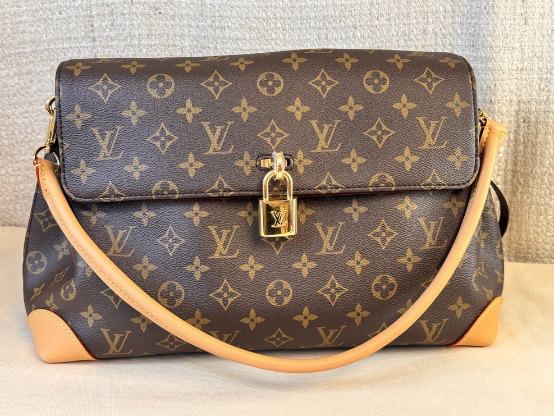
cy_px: 208
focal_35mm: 49
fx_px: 784
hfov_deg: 38.9
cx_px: 278
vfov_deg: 29.7
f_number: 1.78
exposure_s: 1/53
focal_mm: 6.76
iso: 200
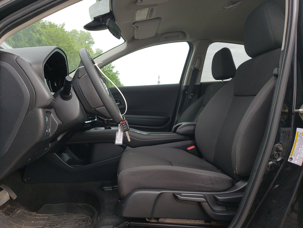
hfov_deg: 67.3
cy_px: 114
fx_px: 228
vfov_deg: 53.1
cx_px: 152
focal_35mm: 26
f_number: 1.5
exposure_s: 1/357
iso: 50
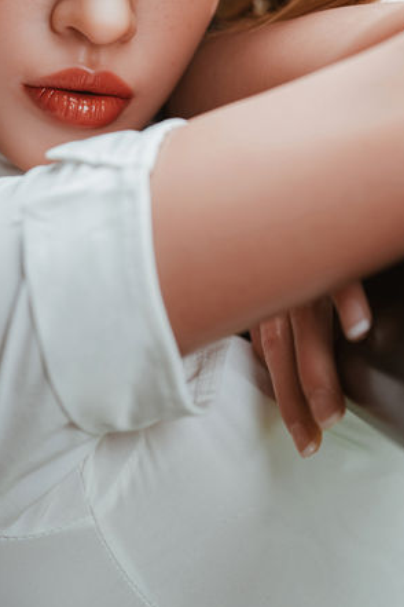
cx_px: 133
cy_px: 178
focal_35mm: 102
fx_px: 1717
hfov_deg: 13.4
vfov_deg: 19.9
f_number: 2.2
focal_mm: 50
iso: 100
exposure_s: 1/160
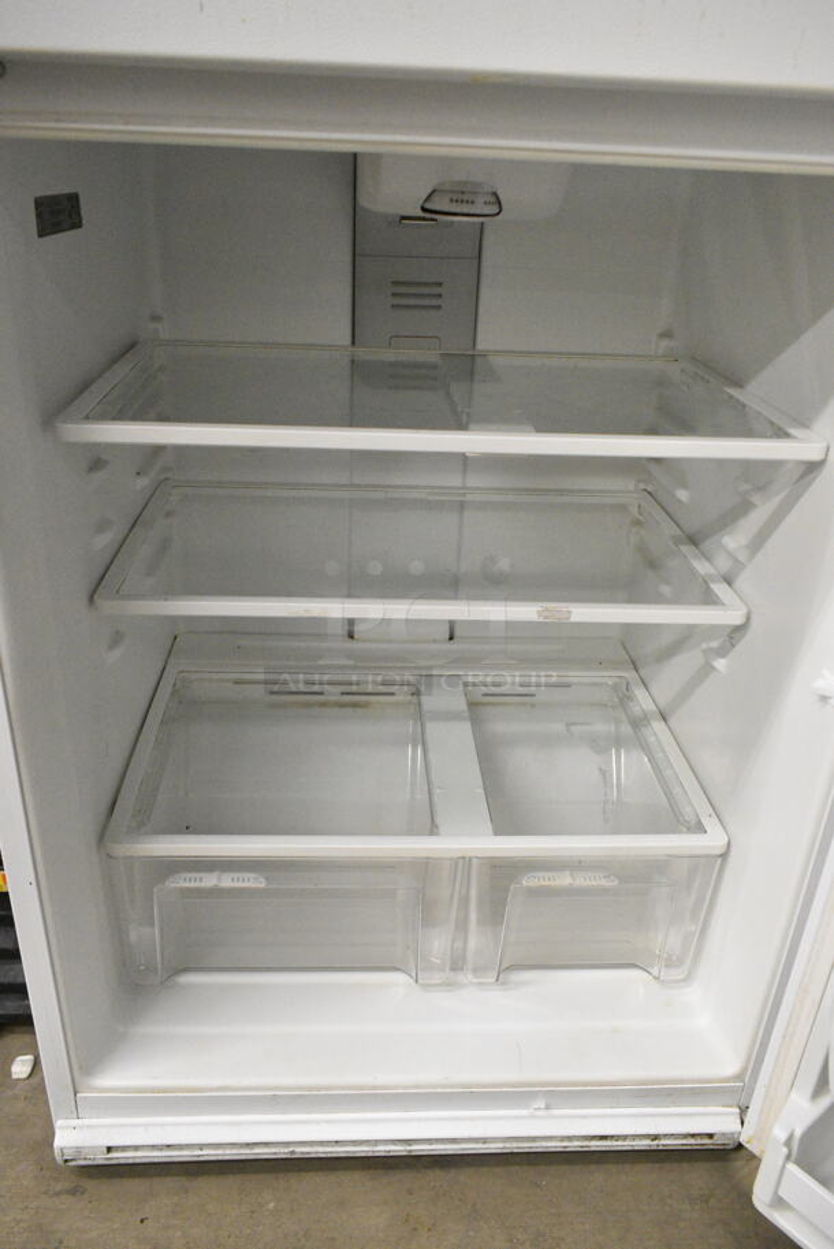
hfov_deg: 48.0
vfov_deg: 67.3
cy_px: 624
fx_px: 937
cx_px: 417
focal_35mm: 27
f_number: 7.1
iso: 6400
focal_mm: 18
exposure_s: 1/200
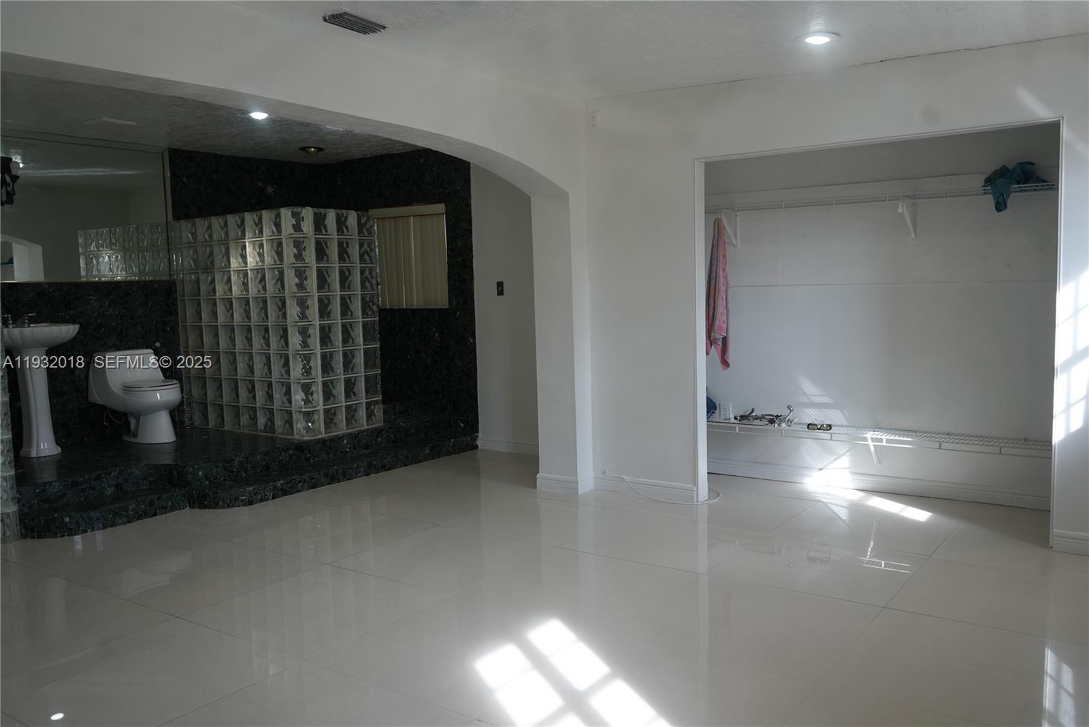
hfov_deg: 63.6
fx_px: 878
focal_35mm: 29
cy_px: 364
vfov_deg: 45.0
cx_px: 544
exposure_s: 1/200
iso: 200
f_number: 4
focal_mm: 29
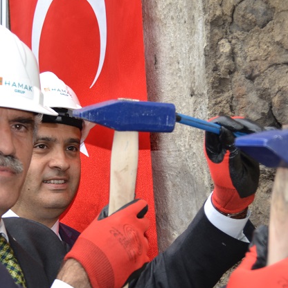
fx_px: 931
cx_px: 86
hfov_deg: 17.5
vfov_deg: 17.6
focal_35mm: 99
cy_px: 176
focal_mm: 35
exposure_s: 1/125
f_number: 4.5
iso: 160
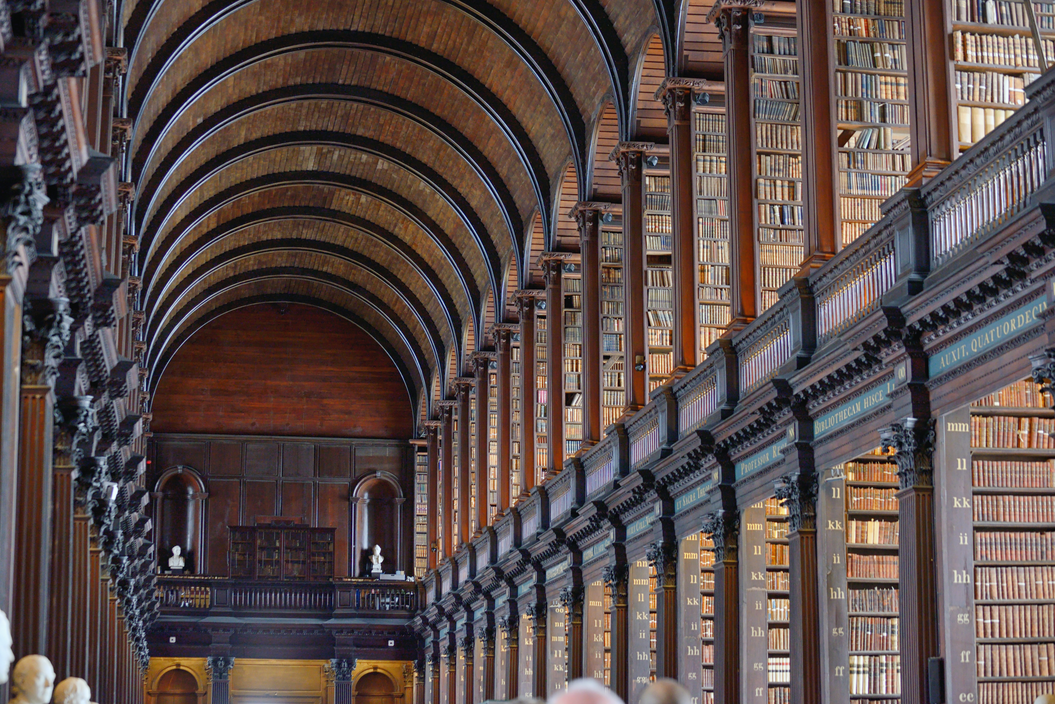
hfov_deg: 28.8
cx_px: 528
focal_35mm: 70
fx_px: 2052
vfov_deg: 19.5
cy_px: 352
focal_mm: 70
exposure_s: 1/30
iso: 500
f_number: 4.5
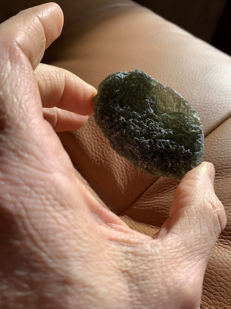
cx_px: 116
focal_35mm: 26
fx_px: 231
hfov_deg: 53.1
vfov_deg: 67.3
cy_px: 154
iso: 25
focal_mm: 4.25
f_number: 1.8
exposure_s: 1/388
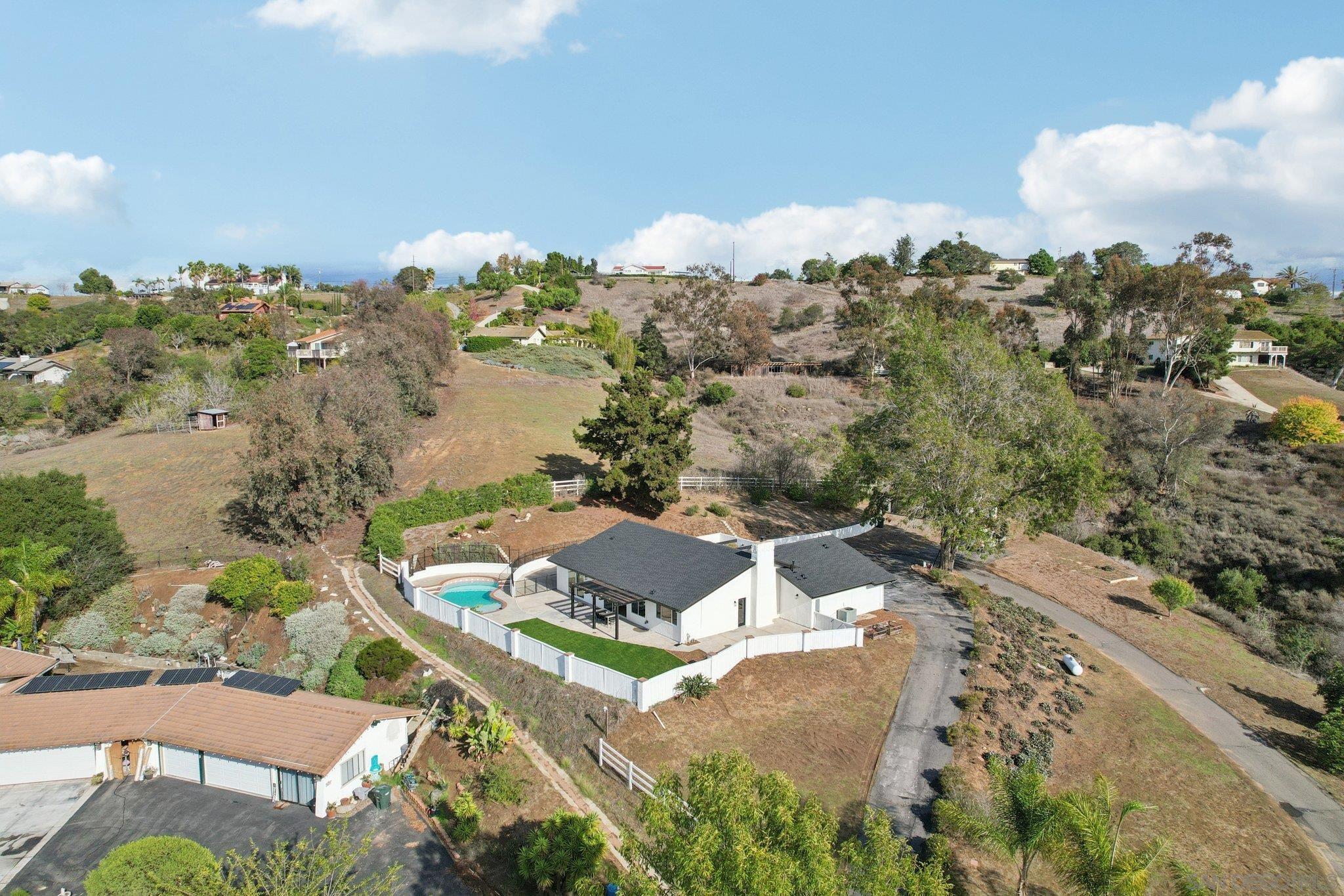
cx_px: 672
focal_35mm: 22
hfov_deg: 78.6
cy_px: 448
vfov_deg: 57.2
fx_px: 821
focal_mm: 8.4
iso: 160
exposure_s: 1/3000
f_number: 2.8
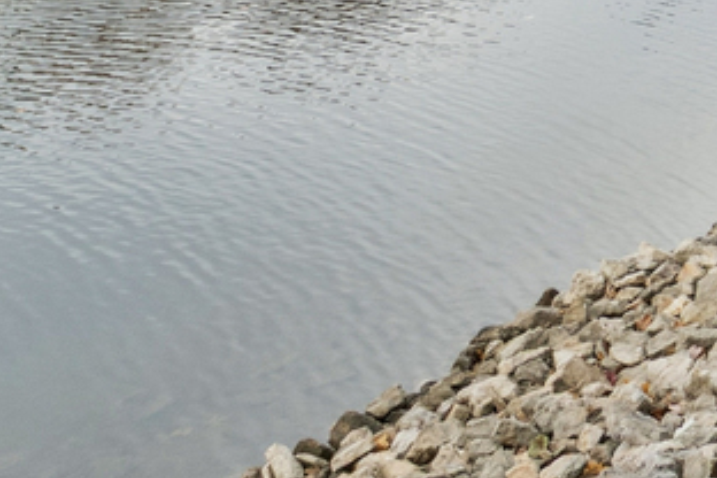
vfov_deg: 13.9
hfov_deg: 19.9
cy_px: -570
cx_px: 1248
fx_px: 1553
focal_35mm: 78
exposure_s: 1/125
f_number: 8
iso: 250
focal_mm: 10
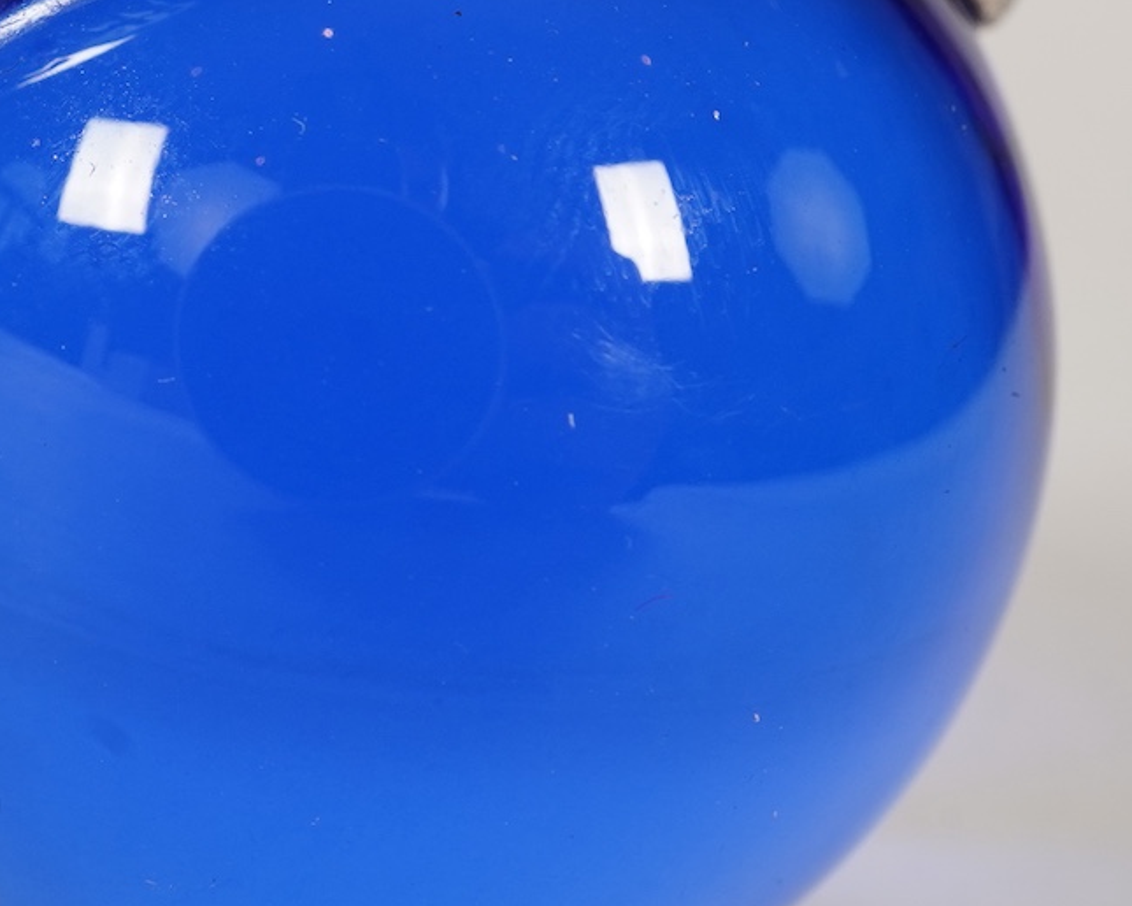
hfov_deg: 17.8
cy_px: 21
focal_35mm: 103
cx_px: -179
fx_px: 3451
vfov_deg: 14.7
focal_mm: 30
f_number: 22
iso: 400
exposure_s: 1/125
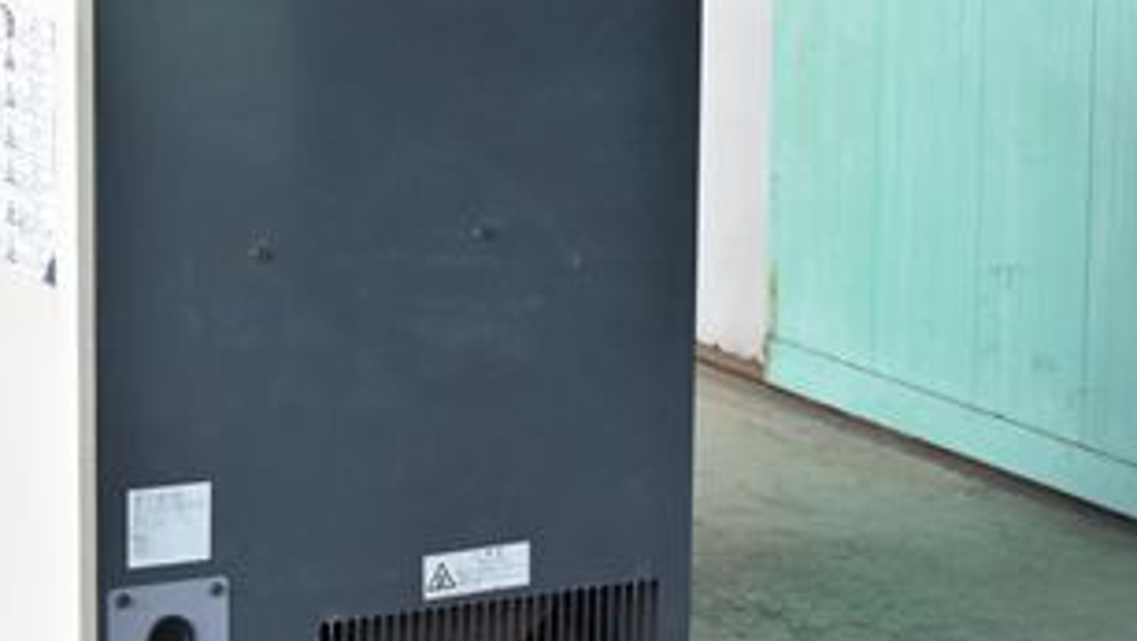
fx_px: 4248
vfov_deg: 8.6
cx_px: 374
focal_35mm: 141
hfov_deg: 15.2
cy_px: 285
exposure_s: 1/500
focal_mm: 55
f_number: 6.3
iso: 1250
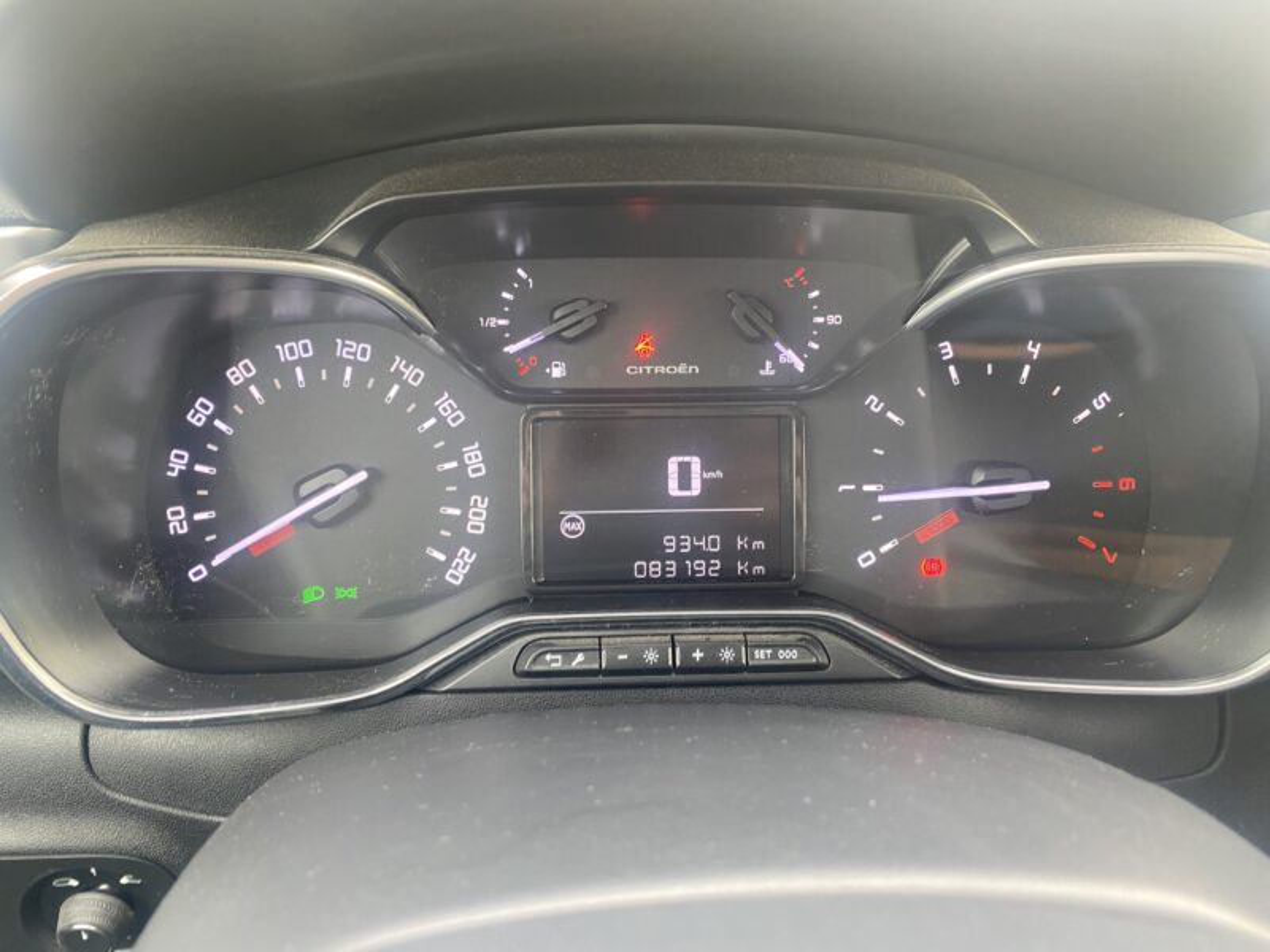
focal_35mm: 26
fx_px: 954
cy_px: 476
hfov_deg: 67.3
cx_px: 635
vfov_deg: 53.1
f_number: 1.8
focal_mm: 4.25
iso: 200
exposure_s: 1/60
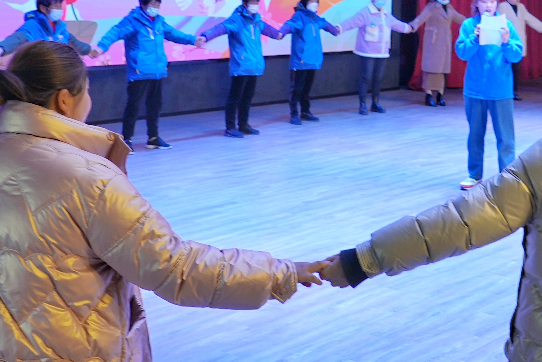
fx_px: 1009
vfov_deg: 19.3
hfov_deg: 29.3
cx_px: 445
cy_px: -53
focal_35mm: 67
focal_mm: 24
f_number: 4
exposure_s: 1/60
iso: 400
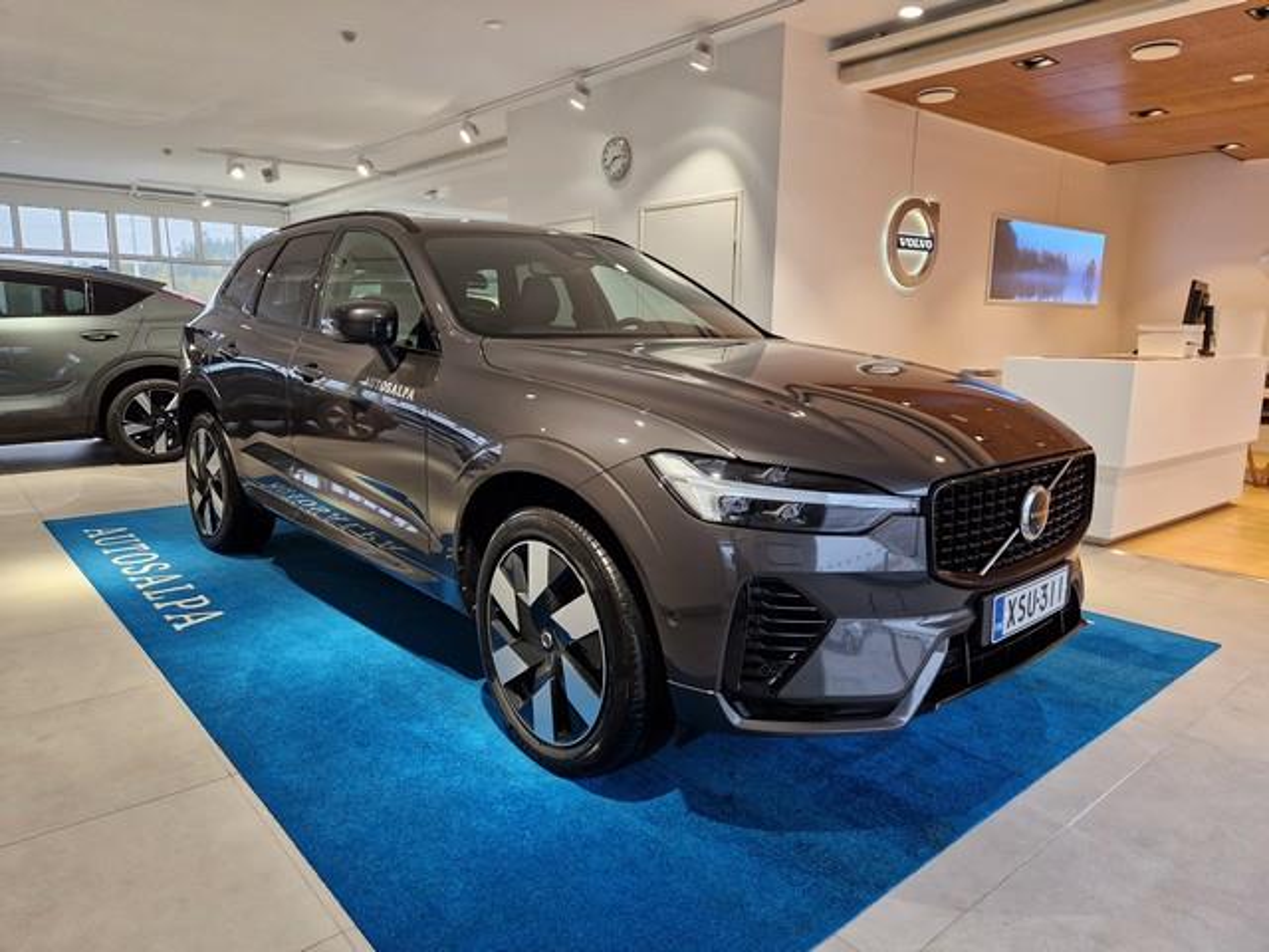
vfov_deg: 58.9
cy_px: 476
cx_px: 634
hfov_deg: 73.9
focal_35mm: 23
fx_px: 843
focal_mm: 5.4
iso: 160
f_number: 1.8
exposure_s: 1/180
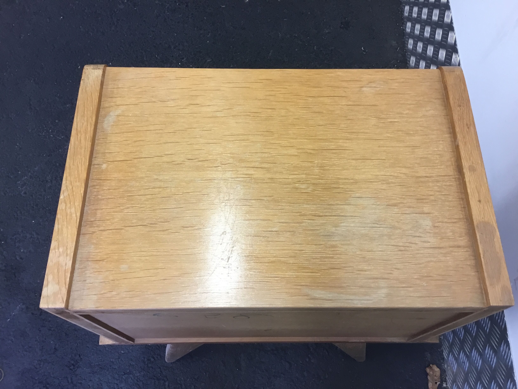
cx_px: 259
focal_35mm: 31
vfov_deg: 45.4
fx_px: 464
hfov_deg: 58.4
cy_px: 194
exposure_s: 1/33
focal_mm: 3.3
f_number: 2.4
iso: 80
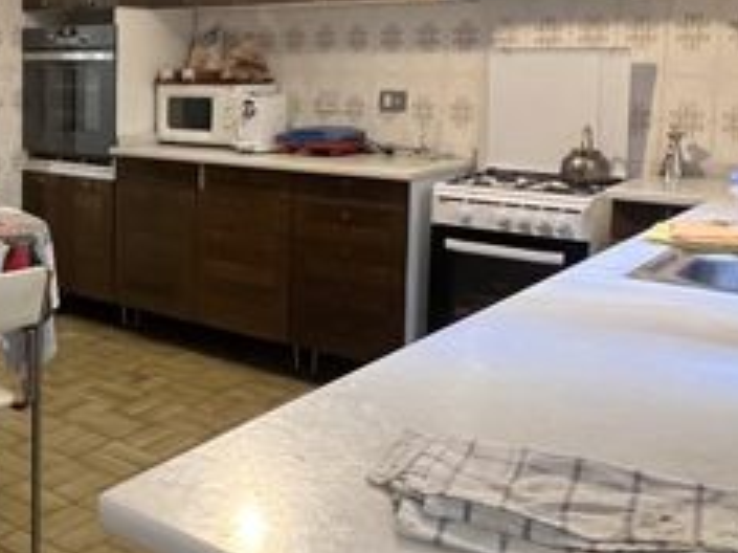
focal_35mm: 39
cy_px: 157
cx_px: 105
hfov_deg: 44.5
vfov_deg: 36.2
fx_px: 831
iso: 640
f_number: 1.8
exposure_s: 1/50
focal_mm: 1.57
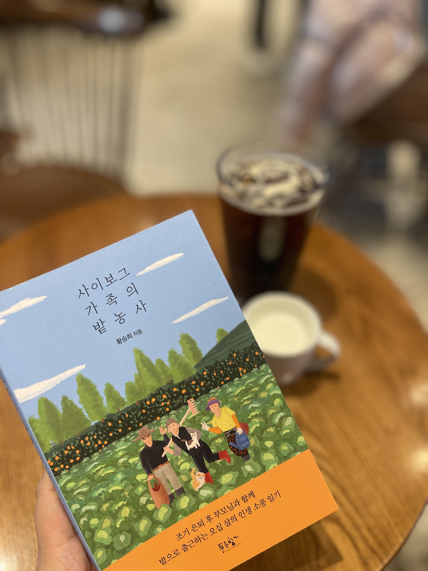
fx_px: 429
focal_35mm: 26
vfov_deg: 67.3
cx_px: 214
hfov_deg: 53.1
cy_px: 286
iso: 125
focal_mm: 5.1
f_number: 1.6
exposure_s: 1/60
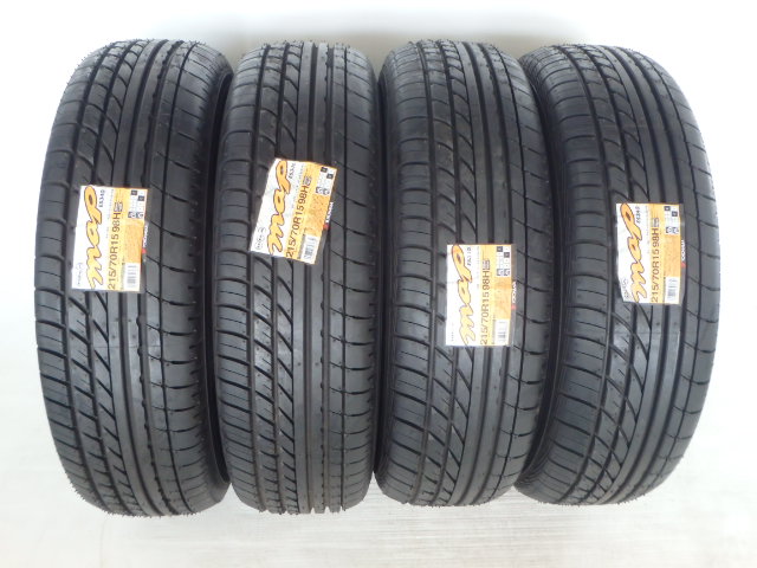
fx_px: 787
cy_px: 284
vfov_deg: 39.7
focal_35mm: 36
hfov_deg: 51.4
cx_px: 378
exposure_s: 1/40
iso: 640
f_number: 4.5
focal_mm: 6.4
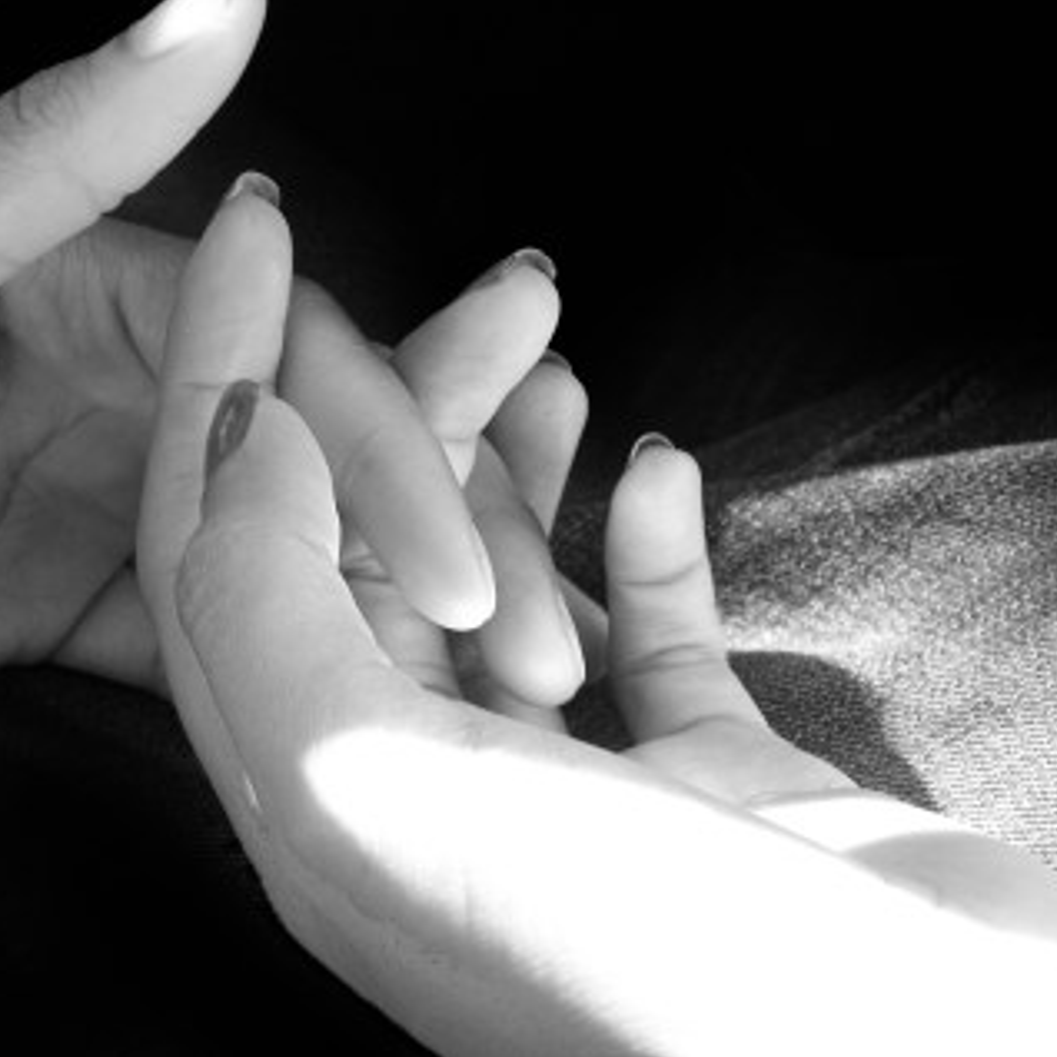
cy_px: 524
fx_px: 2764
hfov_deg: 21.6
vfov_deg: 21.7
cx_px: 562
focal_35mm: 80
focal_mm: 11.1
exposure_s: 1/40
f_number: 3.2
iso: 160
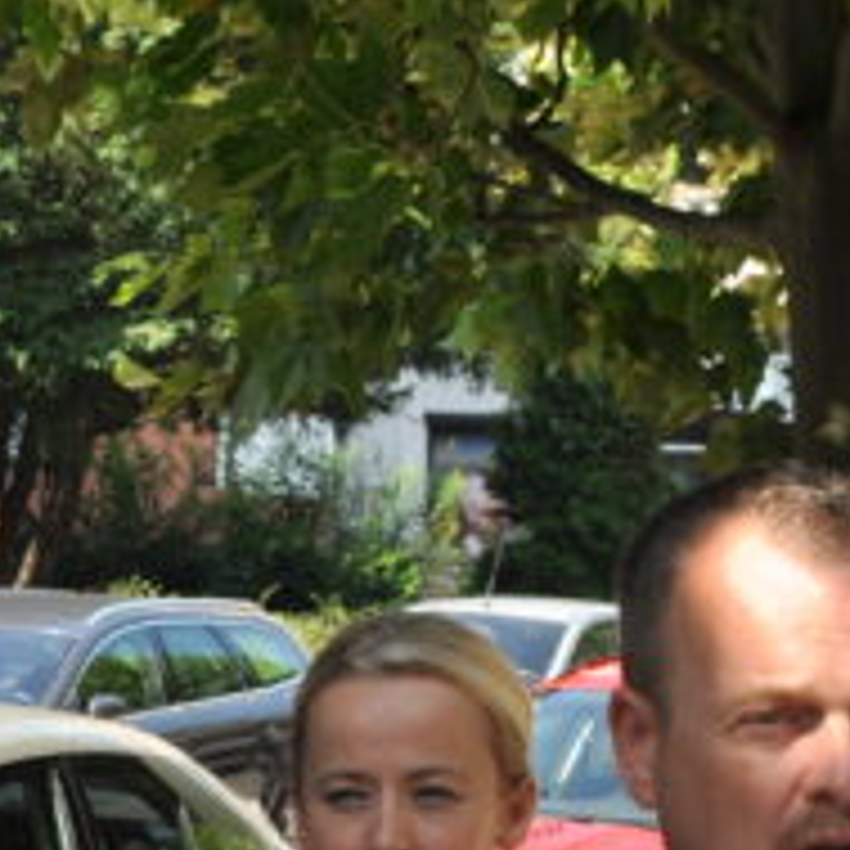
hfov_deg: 9.8
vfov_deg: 9.9
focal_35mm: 177
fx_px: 4908
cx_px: 774
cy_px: 531
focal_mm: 35
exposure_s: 1/200
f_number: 7.1
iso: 200
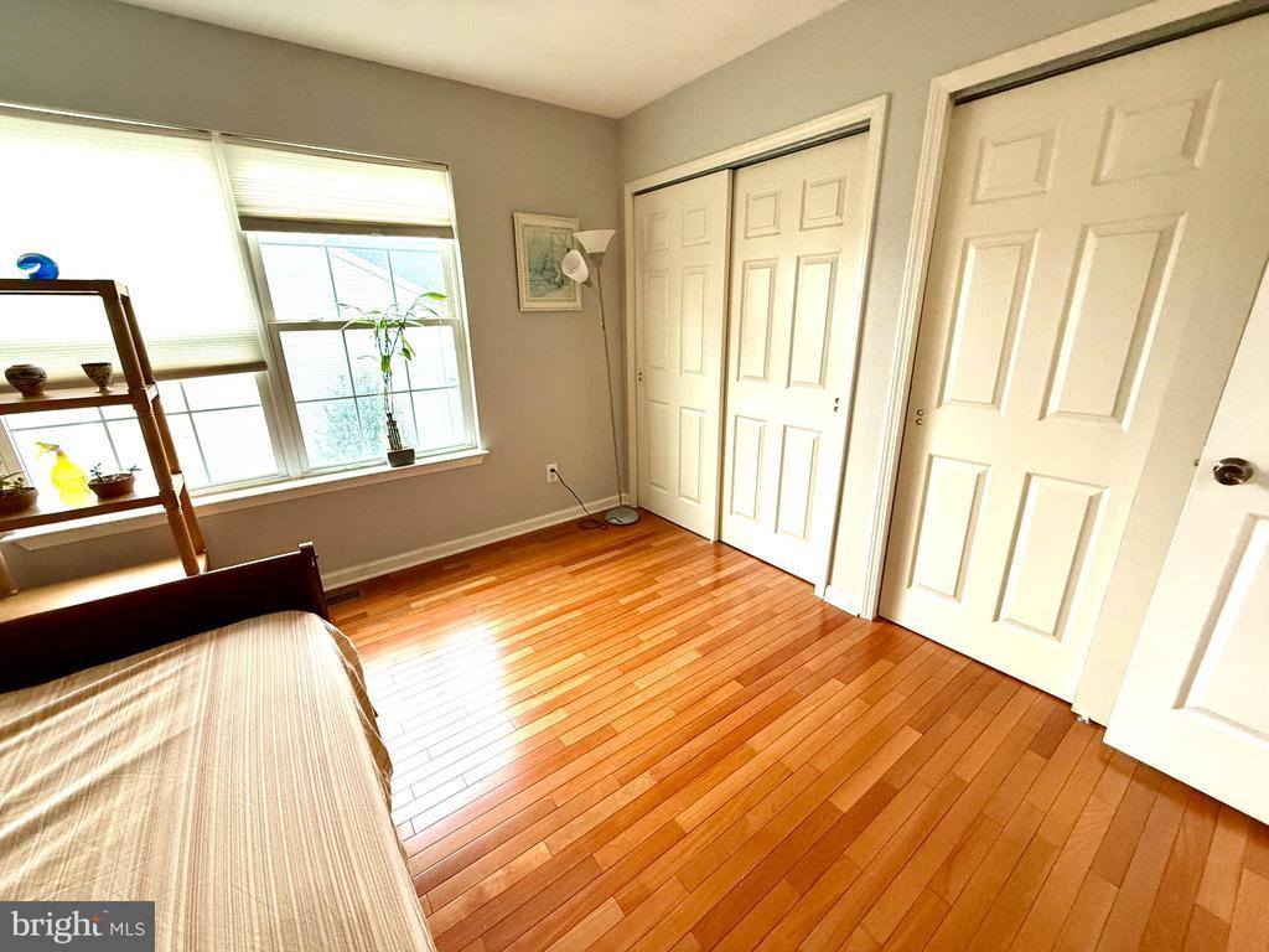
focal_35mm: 14
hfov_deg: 102.1
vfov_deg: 85.7
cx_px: 634
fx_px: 513
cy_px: 476
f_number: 2.2
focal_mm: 2.22
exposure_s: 1/60
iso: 500
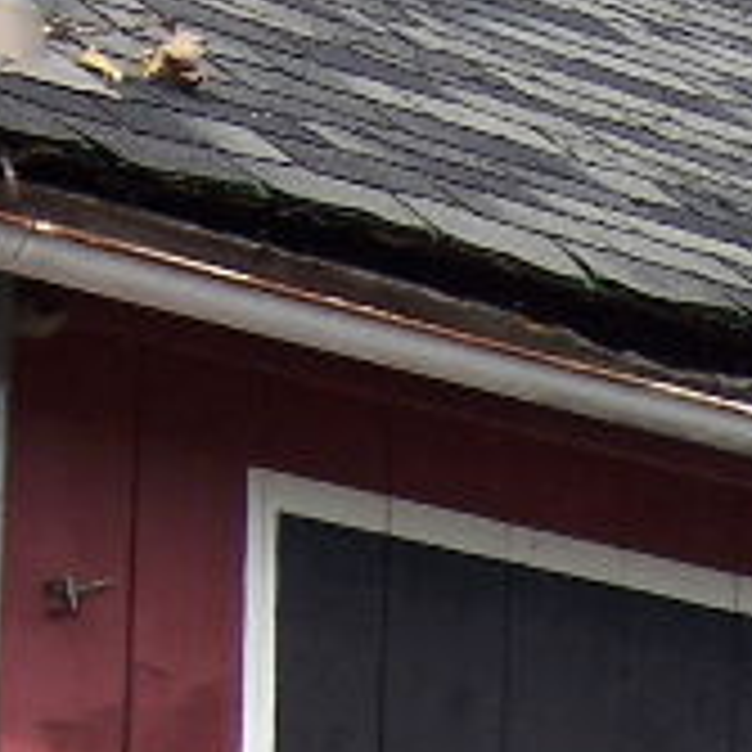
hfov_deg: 6.1
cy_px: 1153
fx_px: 7005
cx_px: 1117
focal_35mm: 285
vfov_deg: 6.1
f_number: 4.8
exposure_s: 1/180
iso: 80
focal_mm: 12.1
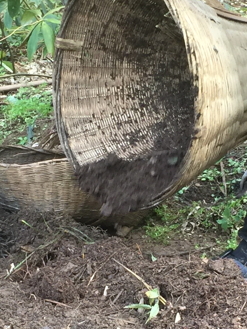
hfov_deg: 12.5
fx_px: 1131
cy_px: 254
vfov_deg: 16.4
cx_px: 119
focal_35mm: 119
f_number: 2.2
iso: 32
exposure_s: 1/33
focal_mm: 4.15
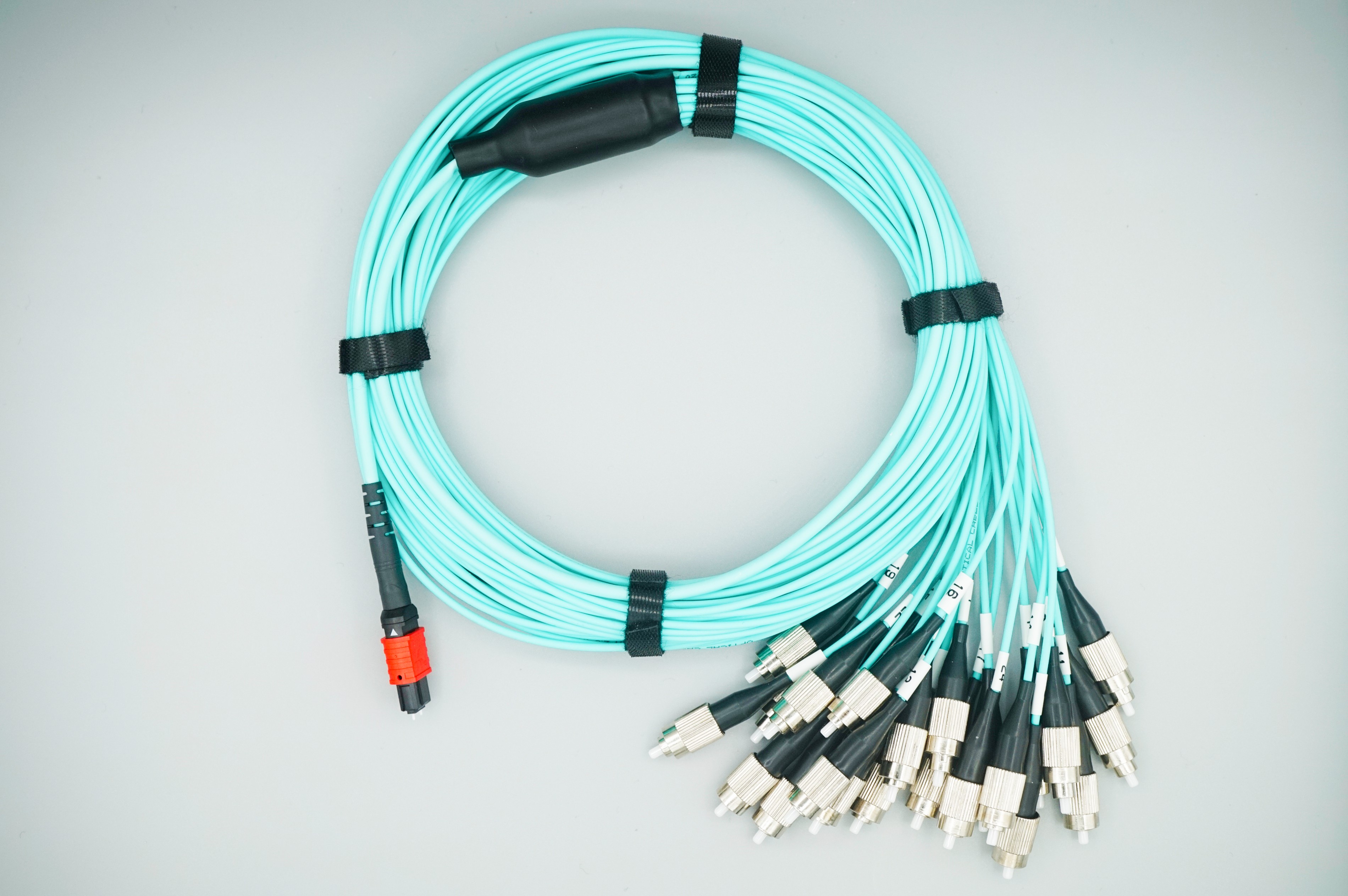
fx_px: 1684
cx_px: 674
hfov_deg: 43.6
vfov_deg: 29.8
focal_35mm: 45
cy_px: 448
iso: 320
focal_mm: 30
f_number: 8
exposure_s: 1/800
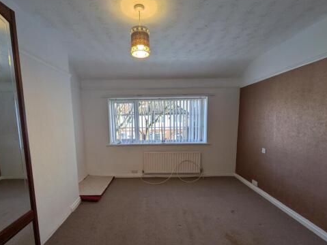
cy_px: 138
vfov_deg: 74.5
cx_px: 152
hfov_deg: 90.8
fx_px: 161
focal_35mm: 17
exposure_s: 1/106
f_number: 2.2
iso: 50
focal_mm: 1.83
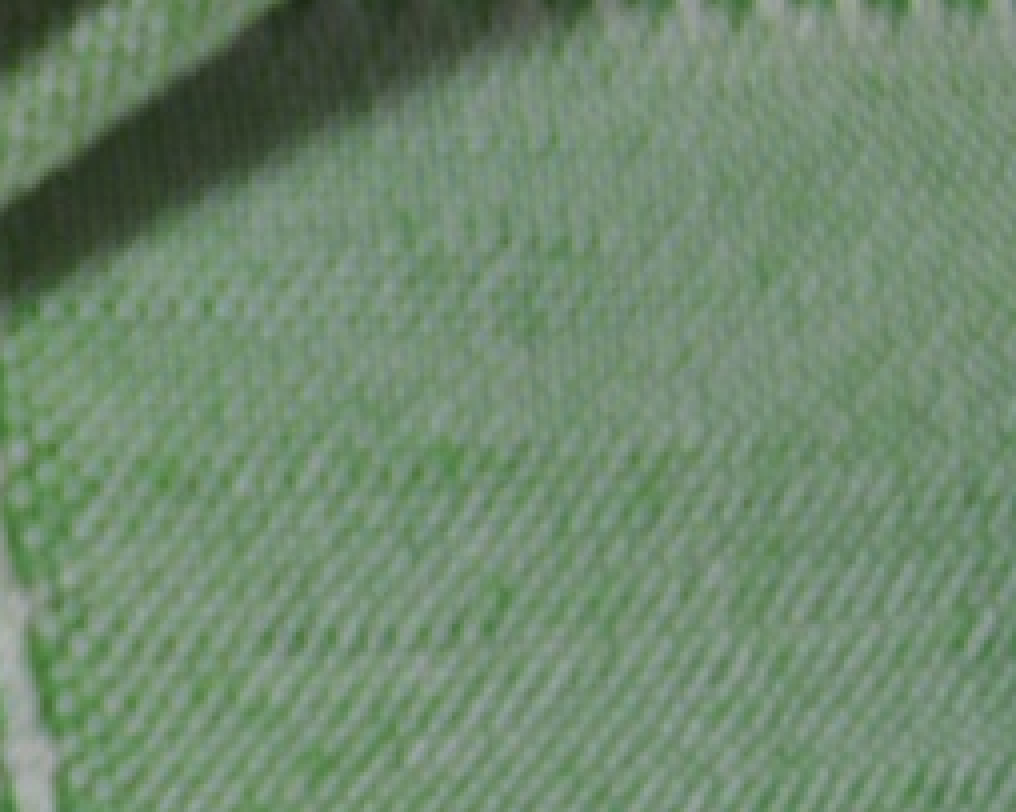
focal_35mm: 177
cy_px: 34
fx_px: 5320
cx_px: -936
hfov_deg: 10.2
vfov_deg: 8.7
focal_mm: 32
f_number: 4.5
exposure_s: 1/80
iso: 400
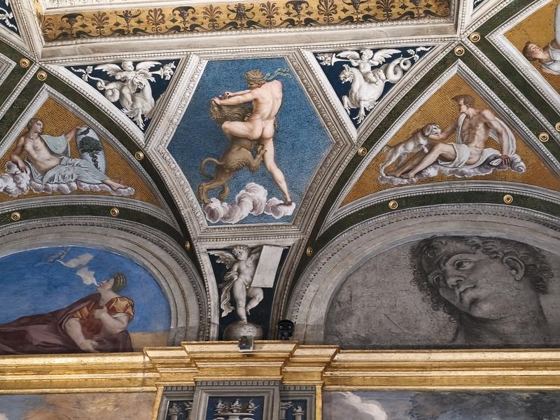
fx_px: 744
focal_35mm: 46
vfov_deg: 31.5
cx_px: 280
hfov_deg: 41.2
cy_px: 210
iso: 1000
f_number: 1.65
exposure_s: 1/33.3
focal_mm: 6.14
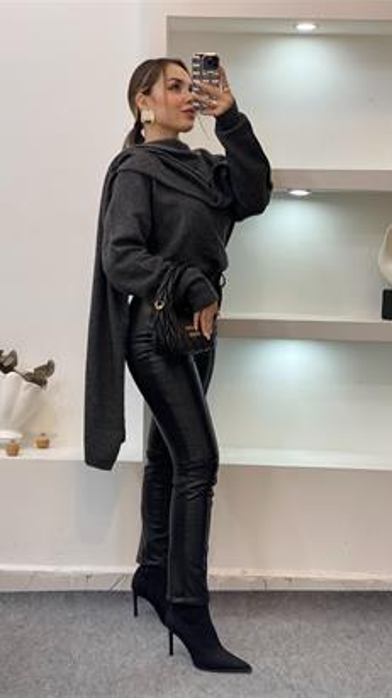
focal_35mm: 57
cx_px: 182
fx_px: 1054
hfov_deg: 21.1
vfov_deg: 36.6
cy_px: 349
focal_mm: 6
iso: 80
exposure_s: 1/100
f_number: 2
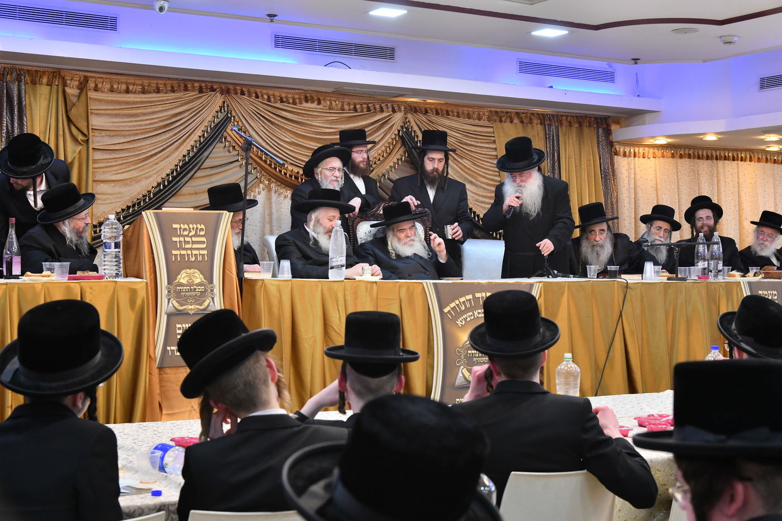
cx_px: 391
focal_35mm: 52
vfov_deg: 26.0
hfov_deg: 38.2
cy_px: 260
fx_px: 1129
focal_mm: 52
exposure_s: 1/100
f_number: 6.3
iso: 1600
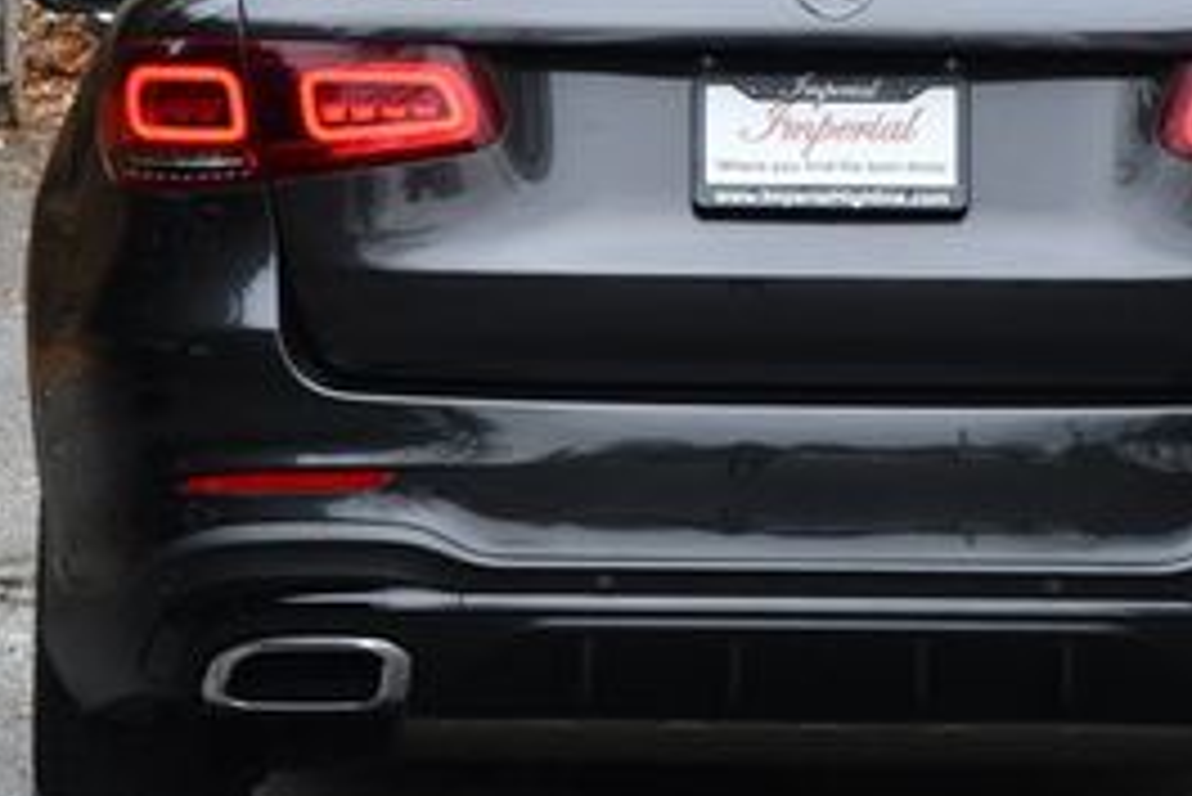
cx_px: 765
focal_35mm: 253
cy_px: 94
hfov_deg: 8.1
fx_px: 8381
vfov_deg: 5.4
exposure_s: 1/250
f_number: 5.6
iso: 320
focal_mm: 70
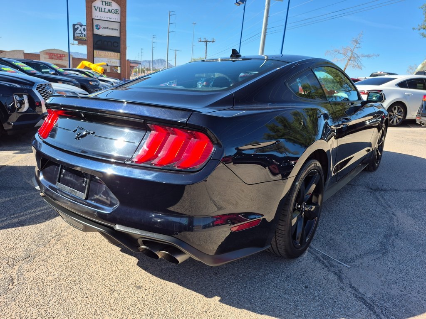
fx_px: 283
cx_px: 213
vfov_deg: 58.9
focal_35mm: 23
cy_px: 160
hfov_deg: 73.9
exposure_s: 1/832
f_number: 1.8
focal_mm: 5.4
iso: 25
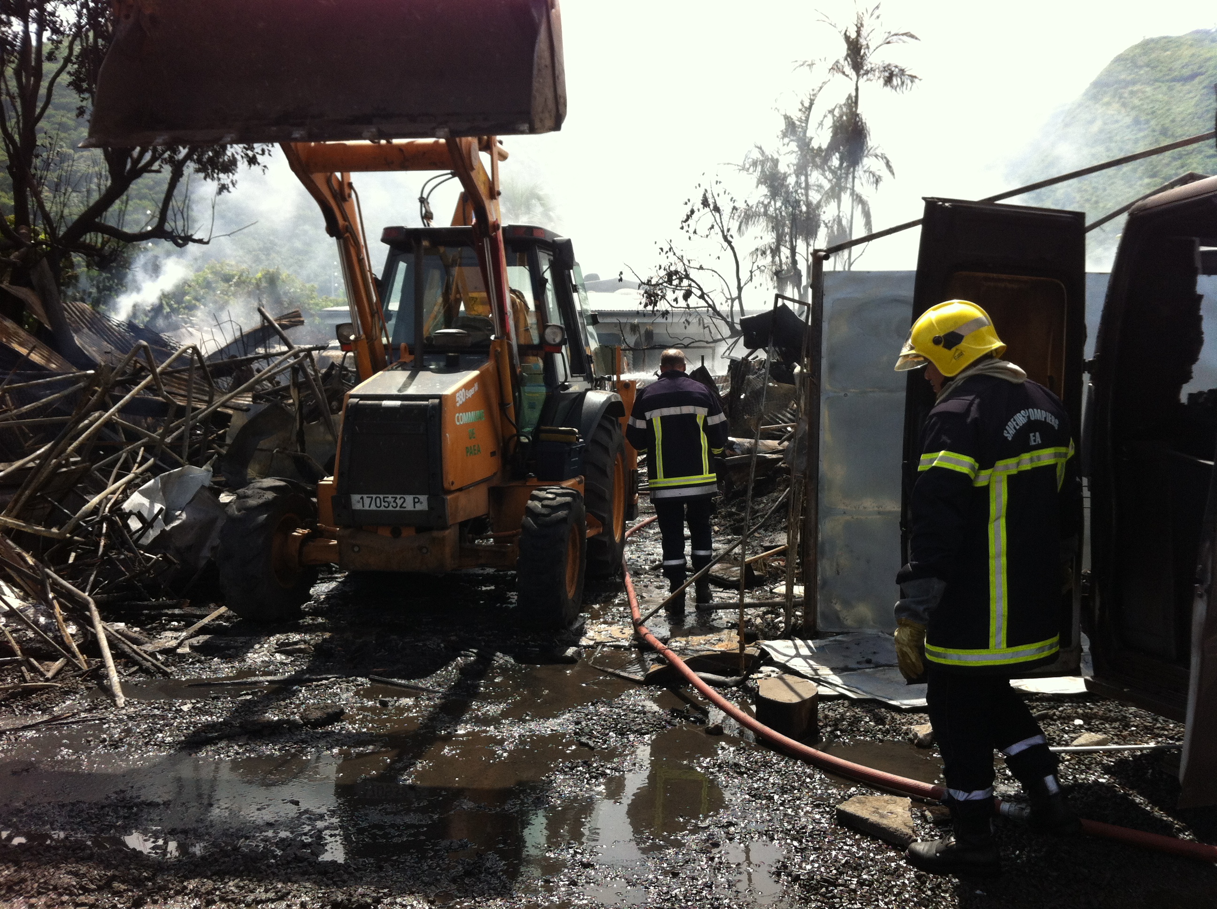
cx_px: 608
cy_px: 454
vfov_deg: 40.6
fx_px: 1229
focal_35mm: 35
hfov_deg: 52.7
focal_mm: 3.85
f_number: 2.8
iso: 80
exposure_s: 1/736
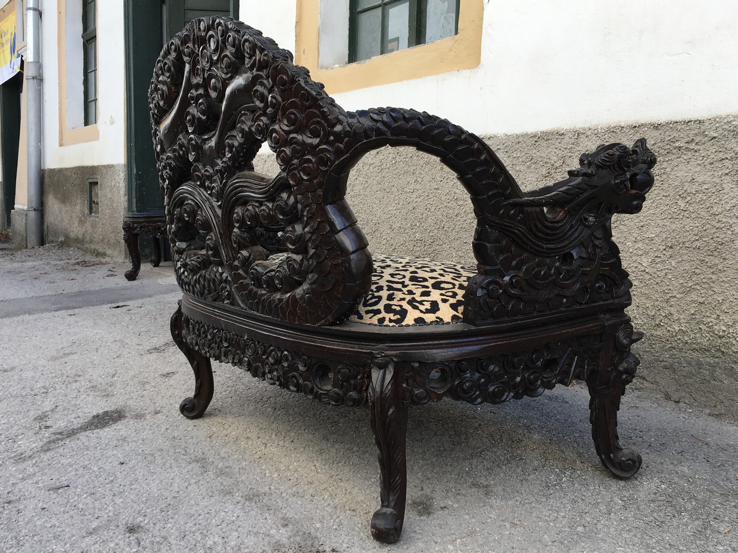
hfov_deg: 61.7
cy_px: 276
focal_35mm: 29
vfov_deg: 48.2
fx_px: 618
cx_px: 369
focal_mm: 4.15
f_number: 2.2
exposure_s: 1/298
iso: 25
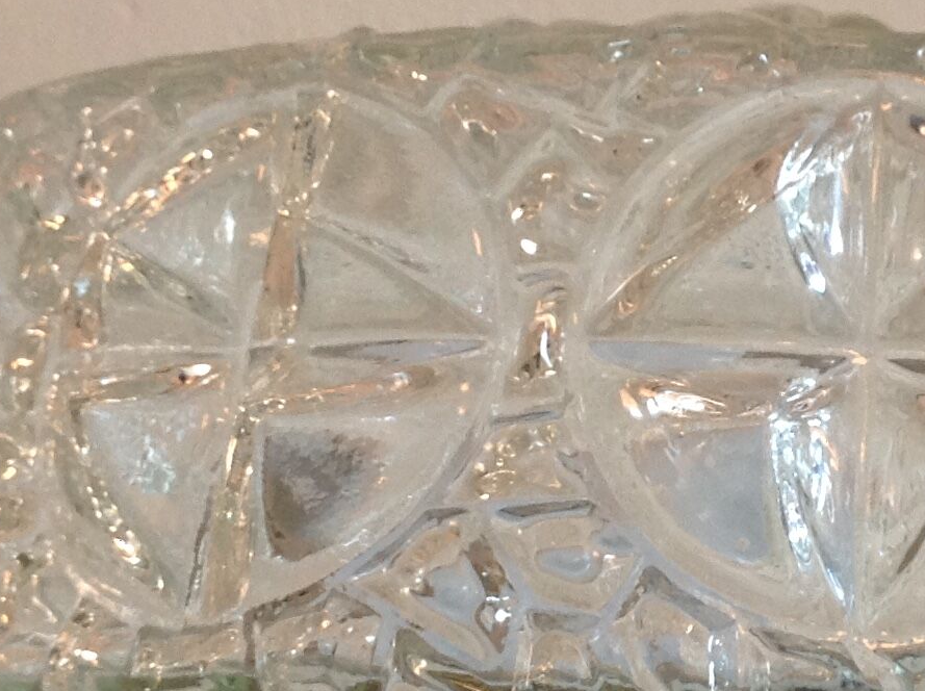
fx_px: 2722
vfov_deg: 14.5
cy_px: 368
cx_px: 767
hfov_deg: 19.1
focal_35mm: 102
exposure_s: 1/17
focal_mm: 4.28
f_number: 2.4
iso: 100
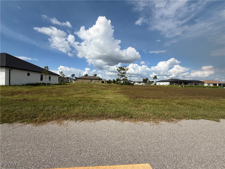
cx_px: 112
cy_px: 84
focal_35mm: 14
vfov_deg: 85.7
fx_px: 91
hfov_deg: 102.1
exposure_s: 1/3460
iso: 50
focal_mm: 2.22
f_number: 2.2
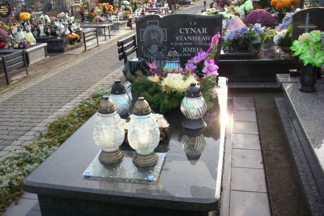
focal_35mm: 39
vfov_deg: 34.2
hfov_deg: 49.6
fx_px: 351
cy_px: 105
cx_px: 160
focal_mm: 6.2
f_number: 2.8
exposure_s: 1/323
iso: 50
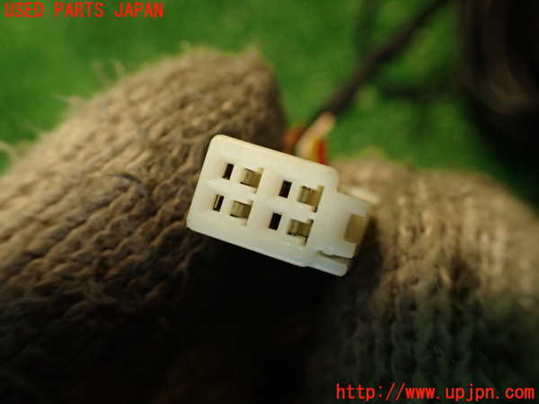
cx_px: 270
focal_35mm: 32
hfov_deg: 56.8
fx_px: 498
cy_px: 202
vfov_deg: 44.2
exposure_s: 1/30
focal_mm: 5.79
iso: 250
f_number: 2.4
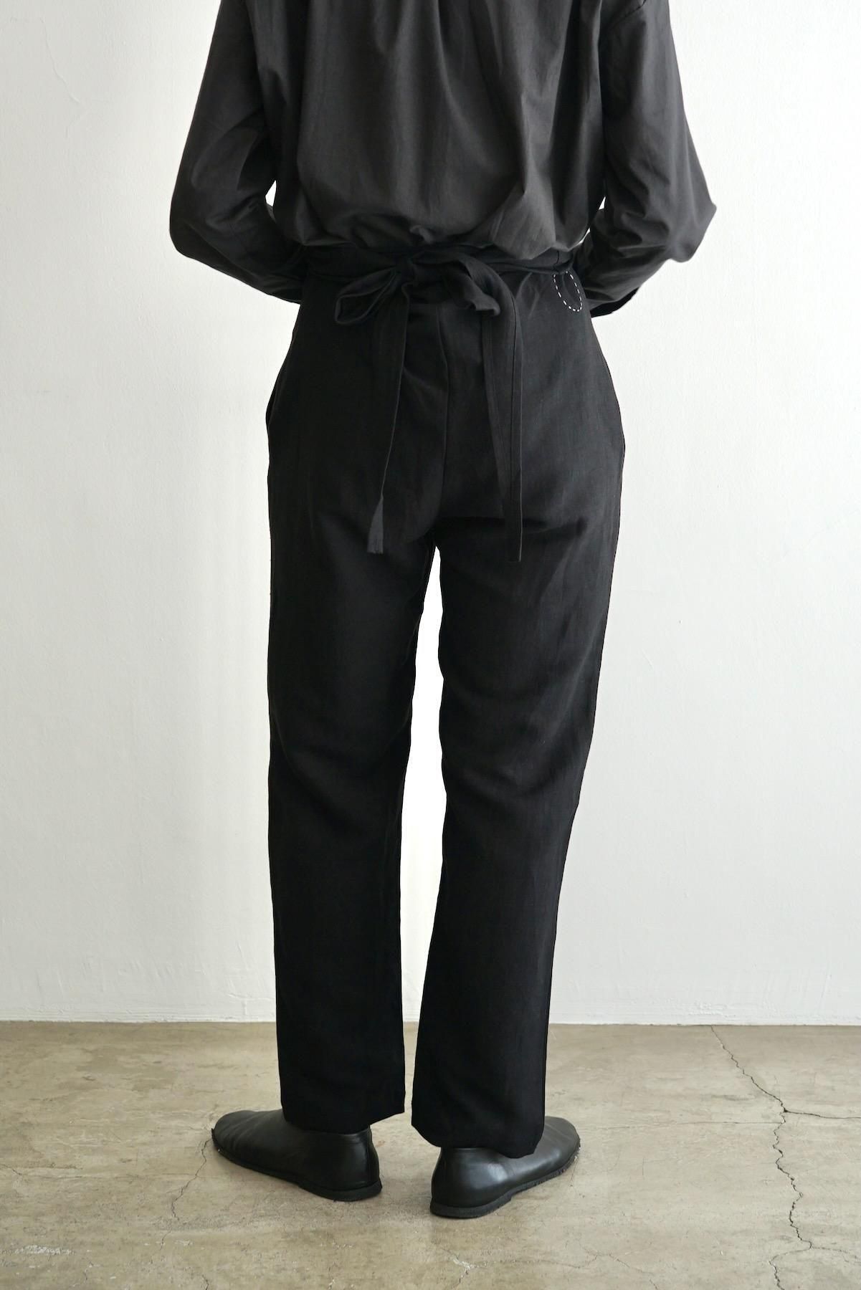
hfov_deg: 26.5
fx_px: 1828
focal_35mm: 51
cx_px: 430
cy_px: 645
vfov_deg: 38.9
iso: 400
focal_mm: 51
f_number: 4.5
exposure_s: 1/160
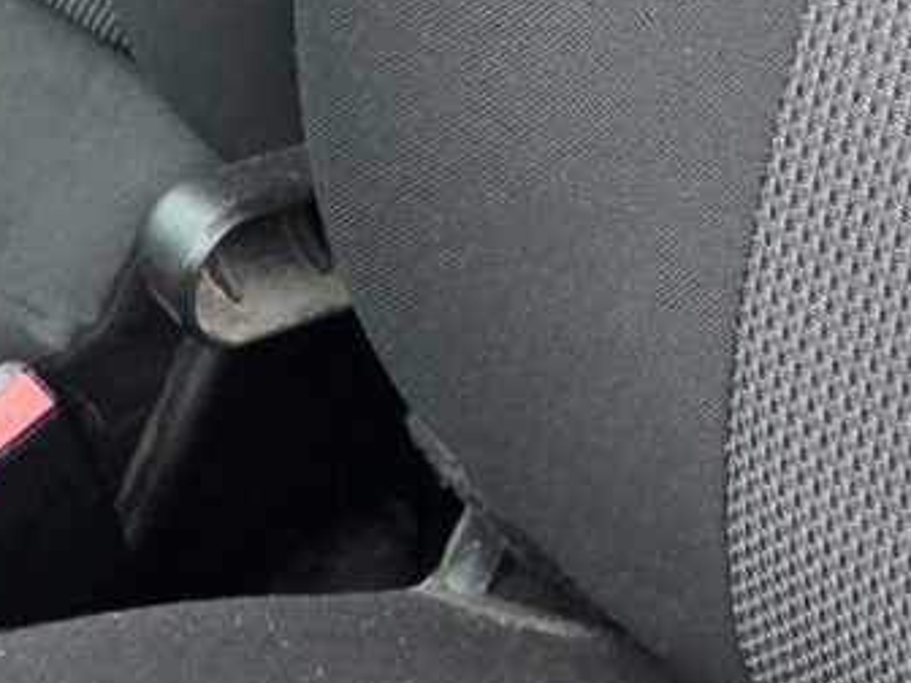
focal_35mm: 175
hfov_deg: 11.2
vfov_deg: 7.8
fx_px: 4606
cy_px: -1011
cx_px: 960
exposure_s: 1/100
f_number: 1.7
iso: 400
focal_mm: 6.25
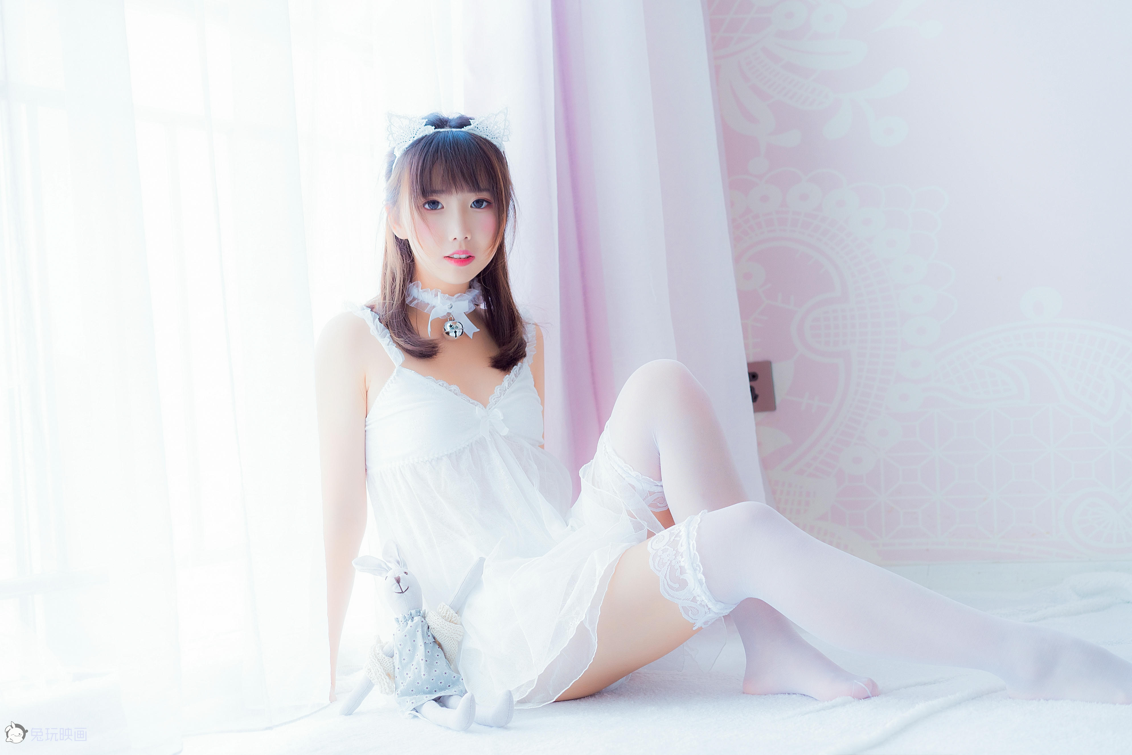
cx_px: 566
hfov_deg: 36.2
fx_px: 1730
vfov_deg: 24.6
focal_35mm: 55
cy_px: 378
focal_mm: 55
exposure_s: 1/80
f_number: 4
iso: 640
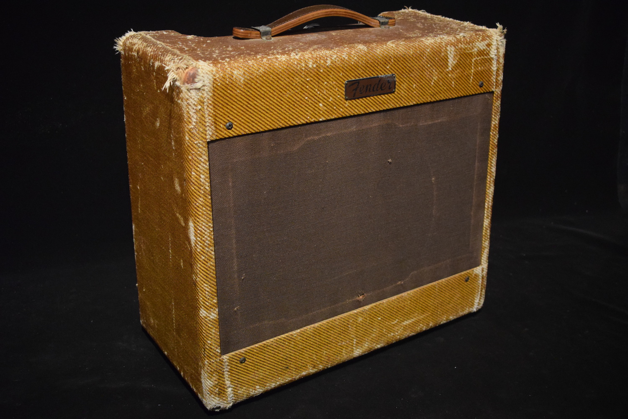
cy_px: 210
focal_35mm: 40
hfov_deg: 47.9
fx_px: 706
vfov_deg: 33.0
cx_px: 314
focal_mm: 27
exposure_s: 1/30
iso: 3200
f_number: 4
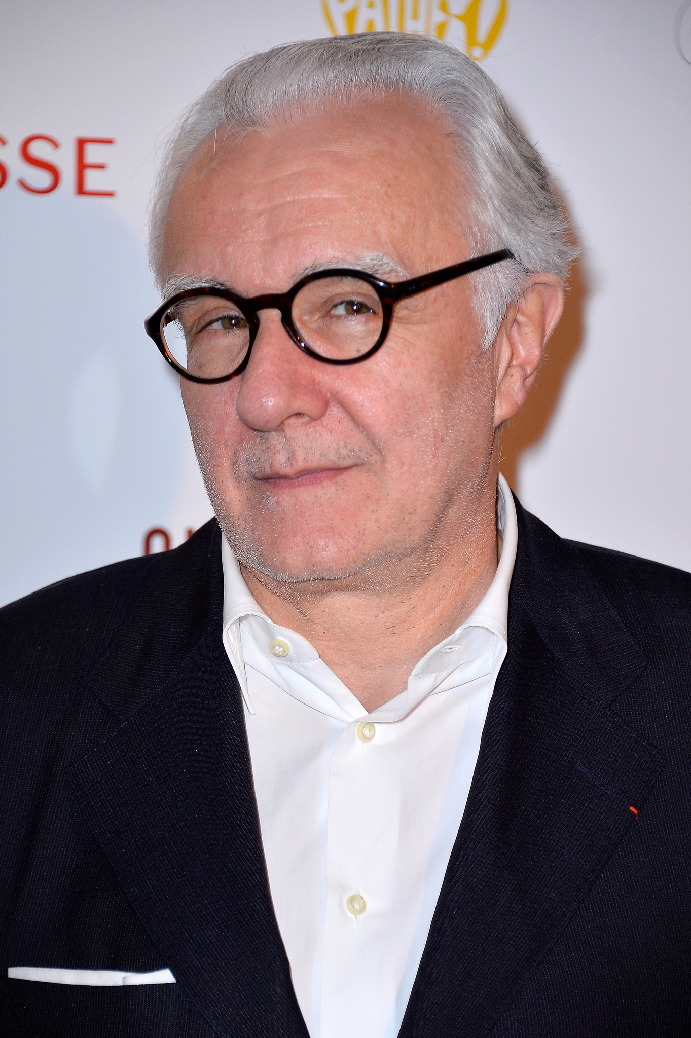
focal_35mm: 180
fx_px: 5188
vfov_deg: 11.4
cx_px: 346
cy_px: 519
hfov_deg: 7.6
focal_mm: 180
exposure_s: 1/200
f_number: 5.6
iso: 1250
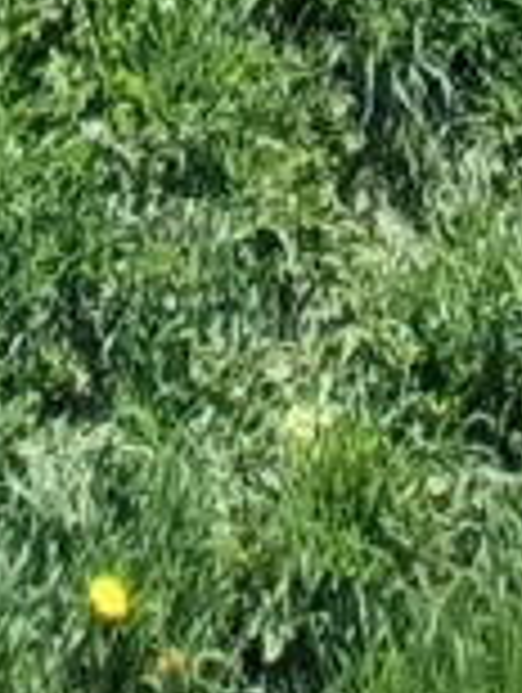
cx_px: 184
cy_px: -1314
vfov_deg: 12.0
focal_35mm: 91
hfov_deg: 16.3
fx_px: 1825
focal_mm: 1.13
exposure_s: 1/825
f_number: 2.2
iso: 50
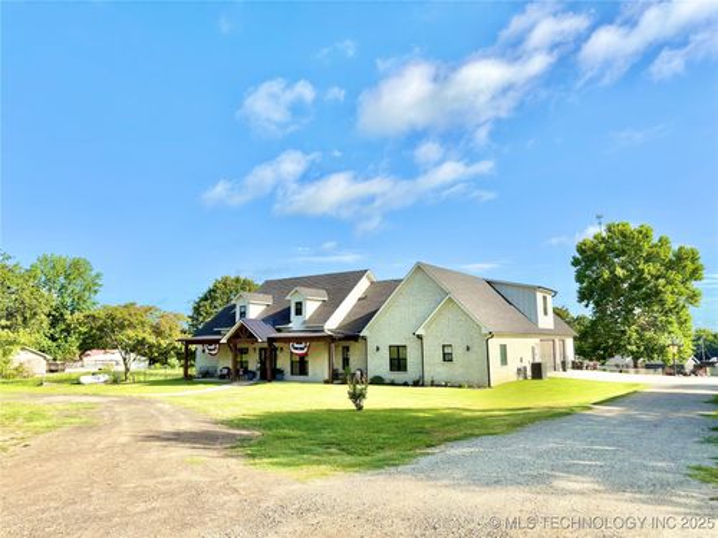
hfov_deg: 67.3
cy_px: 269
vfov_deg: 53.1
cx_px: 359
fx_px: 539
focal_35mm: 26
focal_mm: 5.96
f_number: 1.6
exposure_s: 1/3279
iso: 50
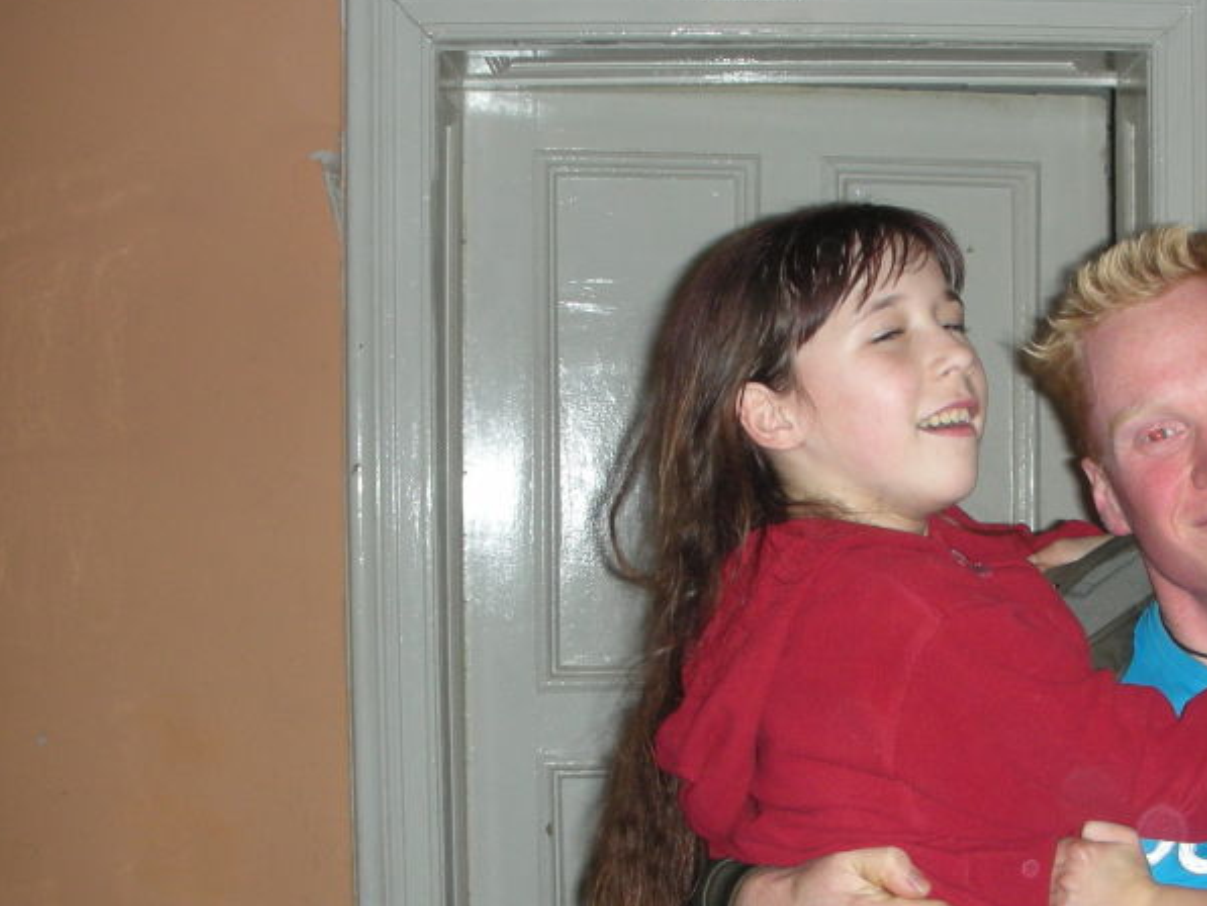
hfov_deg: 31.8
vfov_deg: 24.3
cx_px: 839
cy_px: 601
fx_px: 2093
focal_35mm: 60
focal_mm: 5.8
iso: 86
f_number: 3
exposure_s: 1/60.1
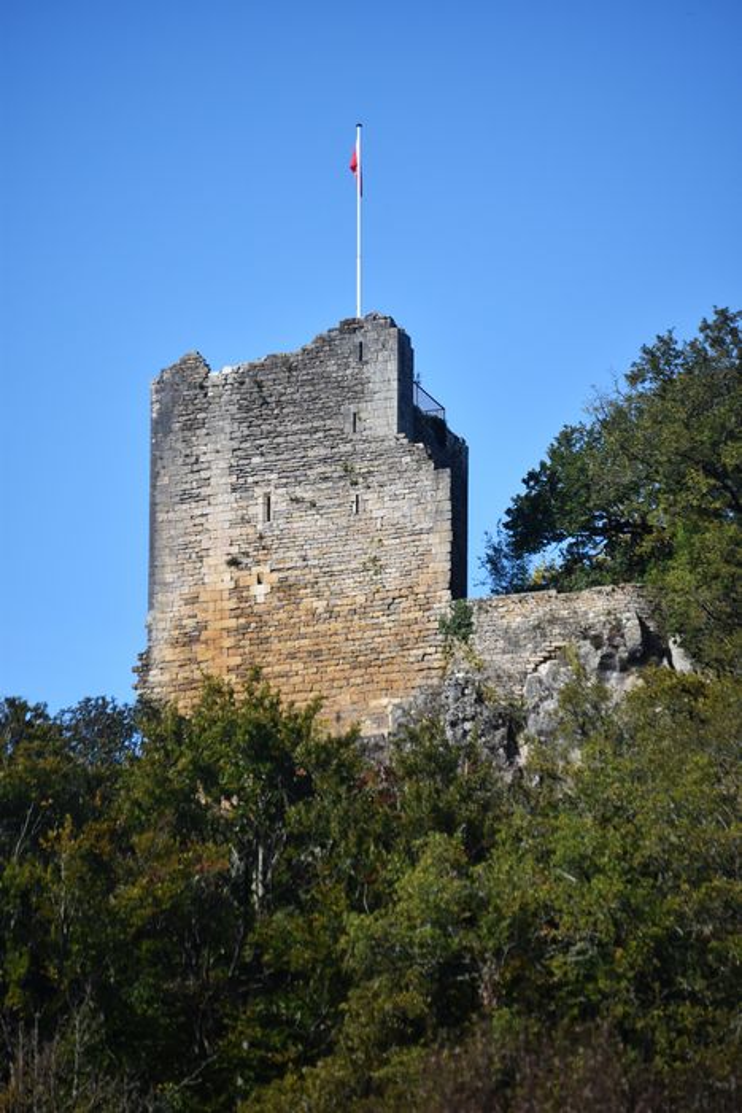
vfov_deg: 10.2
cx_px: 371
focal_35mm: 202
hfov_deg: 6.8
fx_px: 6257
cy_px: 556
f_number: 5
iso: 400
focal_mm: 135
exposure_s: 1/1600
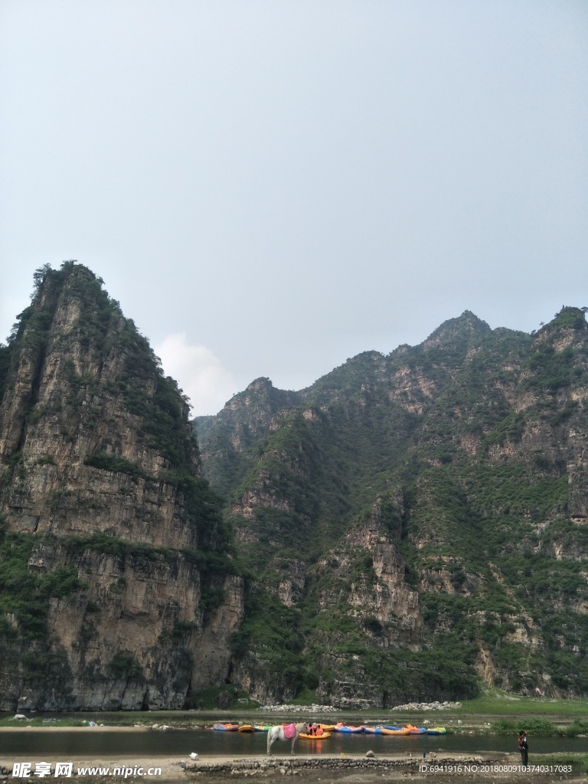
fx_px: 544
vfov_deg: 71.6
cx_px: 294
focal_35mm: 24
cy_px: 392
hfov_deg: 56.8
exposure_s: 1/1839
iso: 33
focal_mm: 4.1
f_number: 1.7
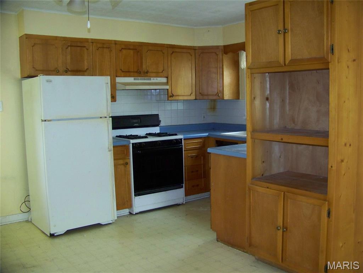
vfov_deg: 39.7
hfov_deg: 51.4
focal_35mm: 36
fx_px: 378
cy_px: 136
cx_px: 182
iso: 200
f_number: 2.8
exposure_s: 1/30
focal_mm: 5.85
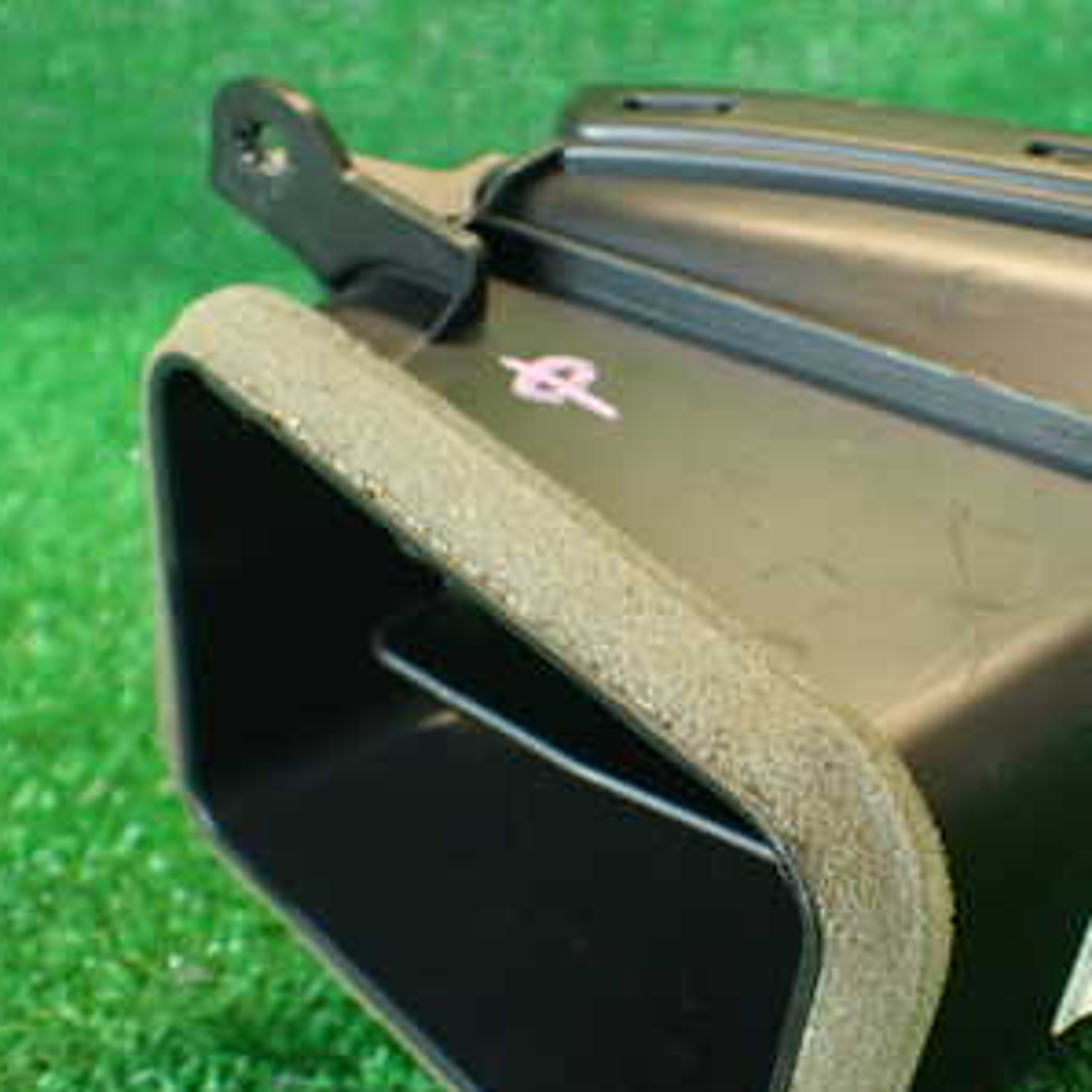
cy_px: 707
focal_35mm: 57
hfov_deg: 29.2
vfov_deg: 29.9
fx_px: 2034
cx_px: 901
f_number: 2.4
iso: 250
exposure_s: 1/30
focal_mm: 5.79
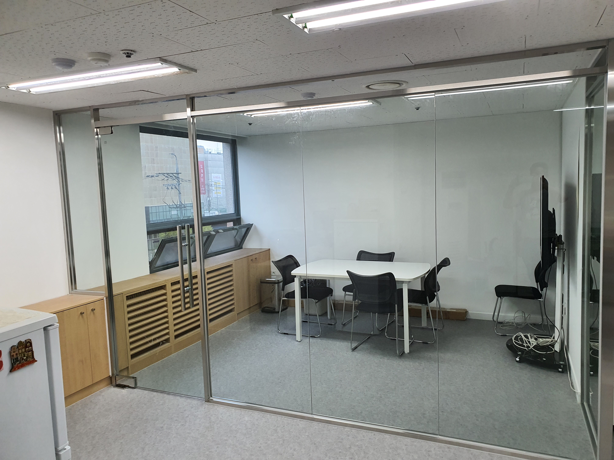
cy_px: 230
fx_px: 461
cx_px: 307
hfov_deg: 67.3
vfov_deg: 53.1
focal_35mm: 26
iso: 250
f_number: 2.4
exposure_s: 1/120
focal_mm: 4.3
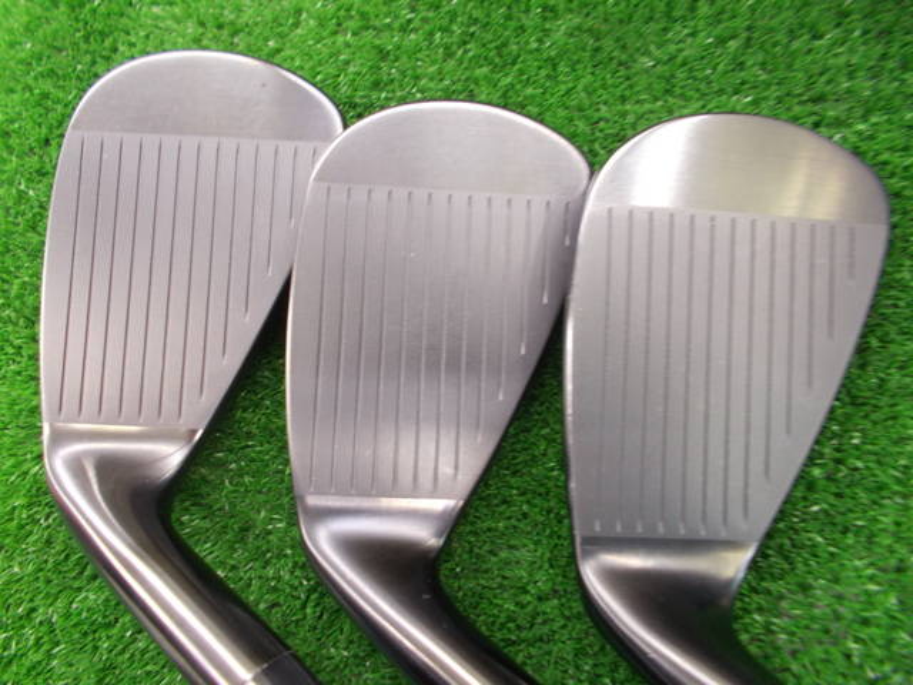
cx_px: 456
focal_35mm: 26
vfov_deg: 53.1
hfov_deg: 67.3
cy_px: 342
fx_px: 686
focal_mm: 4.6
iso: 200
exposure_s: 1/6
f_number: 3.2
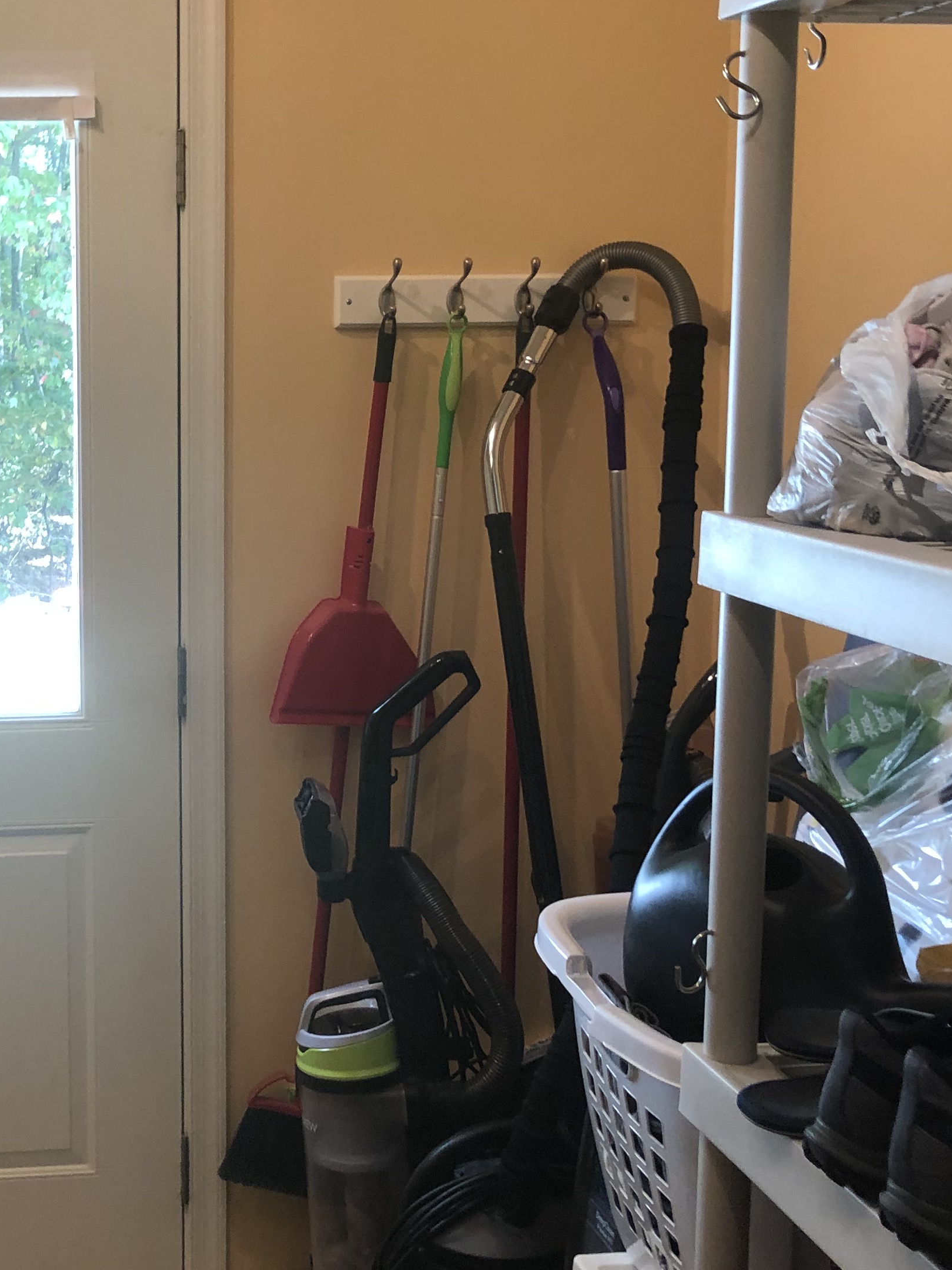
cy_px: 568
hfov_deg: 27.0
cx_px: 77
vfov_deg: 36.8
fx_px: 1907
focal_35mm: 52
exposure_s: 1/24
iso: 40
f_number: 1.8
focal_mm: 3.99
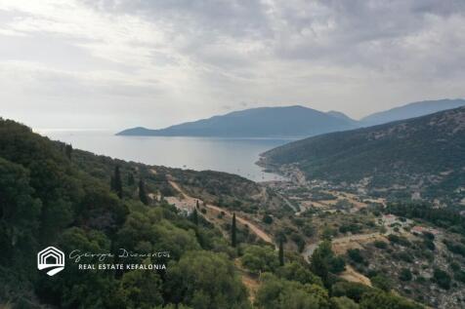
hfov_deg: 65.5
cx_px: 232
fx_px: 362
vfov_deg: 46.4
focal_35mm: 28
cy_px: 154
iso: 100
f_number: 6.3
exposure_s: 1/640
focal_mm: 10.26
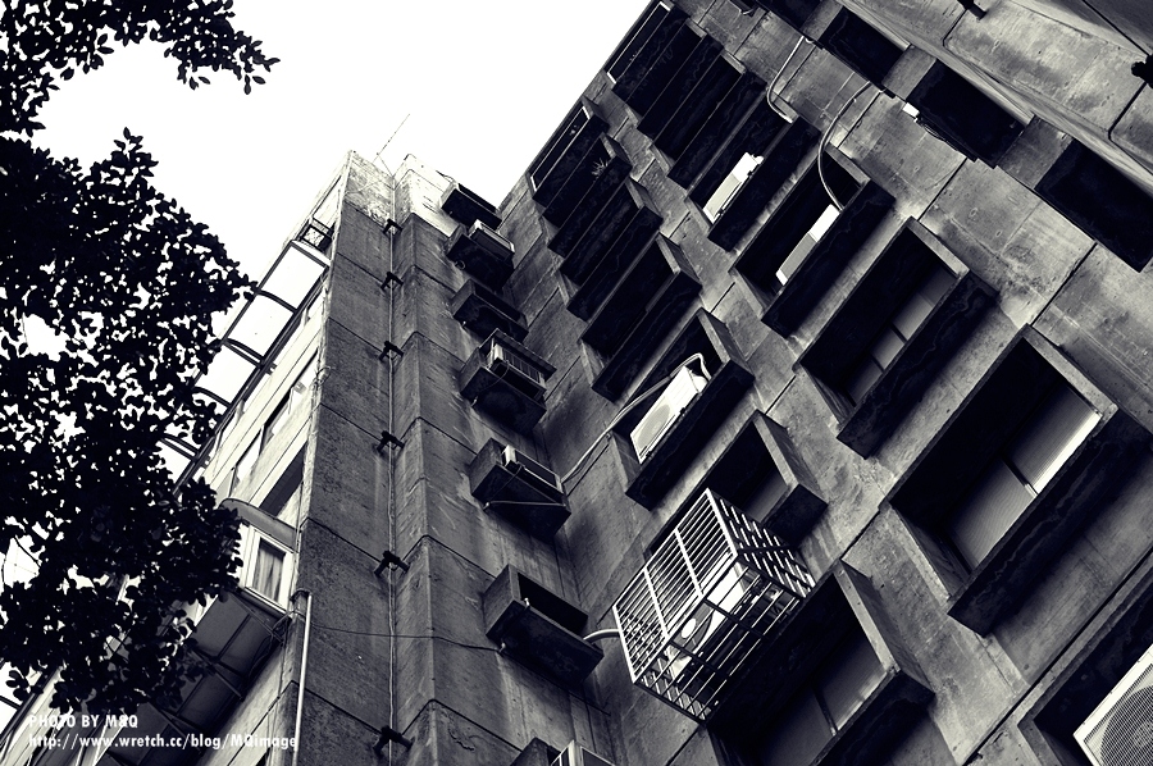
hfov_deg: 37.9
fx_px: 1680
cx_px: 576
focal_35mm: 52
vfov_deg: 25.7
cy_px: 383
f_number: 2.8
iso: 500
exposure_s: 1/400
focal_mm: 35
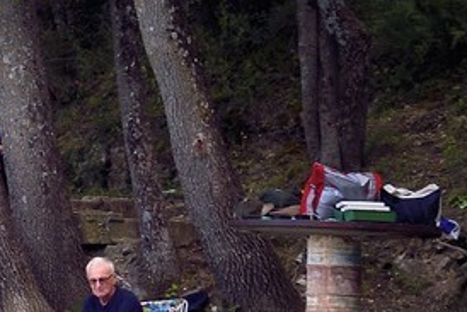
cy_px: -7
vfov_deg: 3.9
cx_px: -799
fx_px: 4542
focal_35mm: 350
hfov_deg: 5.6
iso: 200
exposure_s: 1/125
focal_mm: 60
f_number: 8
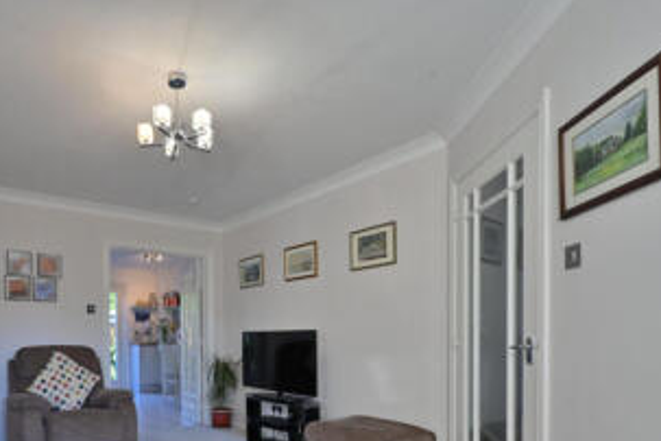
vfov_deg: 54.0
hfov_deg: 74.2
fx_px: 404
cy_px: 342
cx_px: 183
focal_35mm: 22
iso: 2500
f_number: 16
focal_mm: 14
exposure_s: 1/80
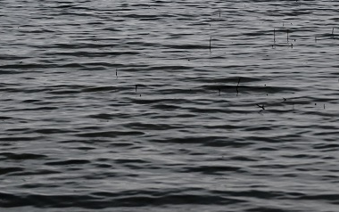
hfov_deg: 10.4
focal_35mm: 201
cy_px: 8
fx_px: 1858
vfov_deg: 6.5
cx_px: 269
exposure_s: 1/250
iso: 1100
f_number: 4.5
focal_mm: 75
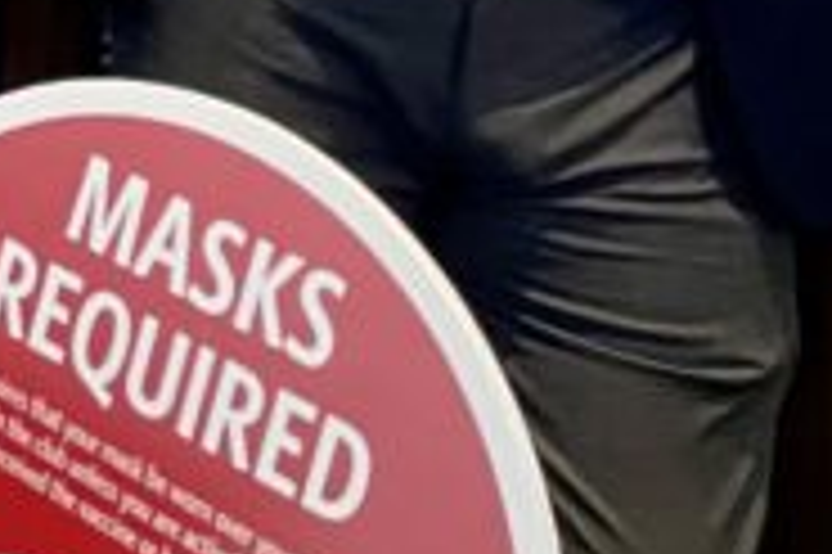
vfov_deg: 8.3
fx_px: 3464
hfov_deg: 11.1
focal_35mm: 150
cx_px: -1286
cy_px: -860
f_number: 1.6
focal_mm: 4.2
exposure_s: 1/57
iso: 100
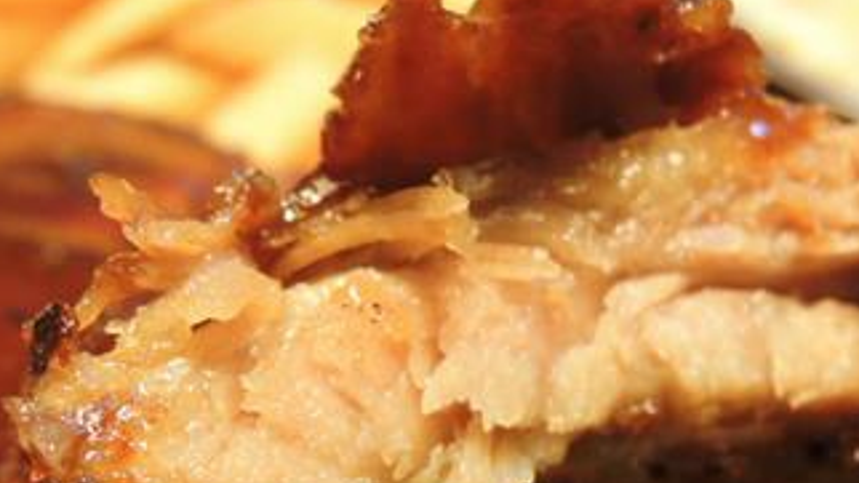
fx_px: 1184
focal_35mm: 52
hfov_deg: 39.6
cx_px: 317
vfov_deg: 21.9
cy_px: 520
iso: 400
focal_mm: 4.3
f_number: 2.8
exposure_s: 1/30
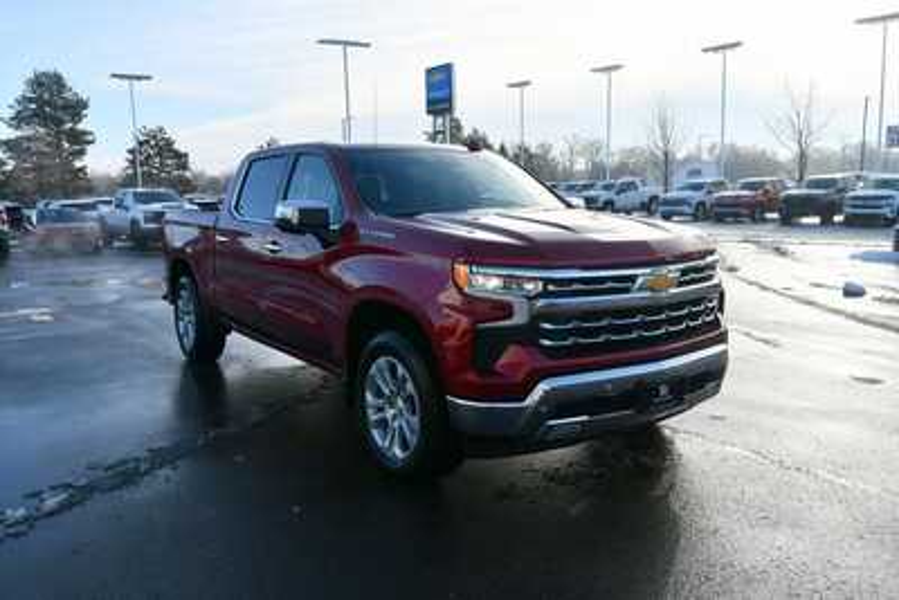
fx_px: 749
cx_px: 450
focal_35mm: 30
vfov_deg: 43.6
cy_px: 300
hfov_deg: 61.9
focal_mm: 20
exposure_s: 1/250
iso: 125
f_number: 8
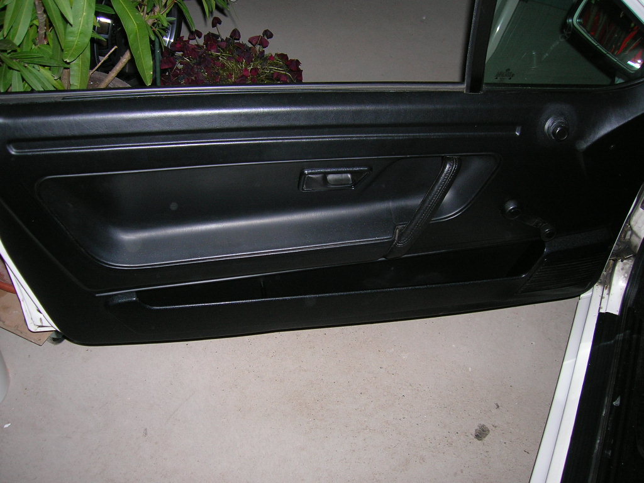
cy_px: 242
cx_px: 322
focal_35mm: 34
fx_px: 633
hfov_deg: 54.0
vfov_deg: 41.8
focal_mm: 5.7
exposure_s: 1/60.1
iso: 68
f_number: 2.9
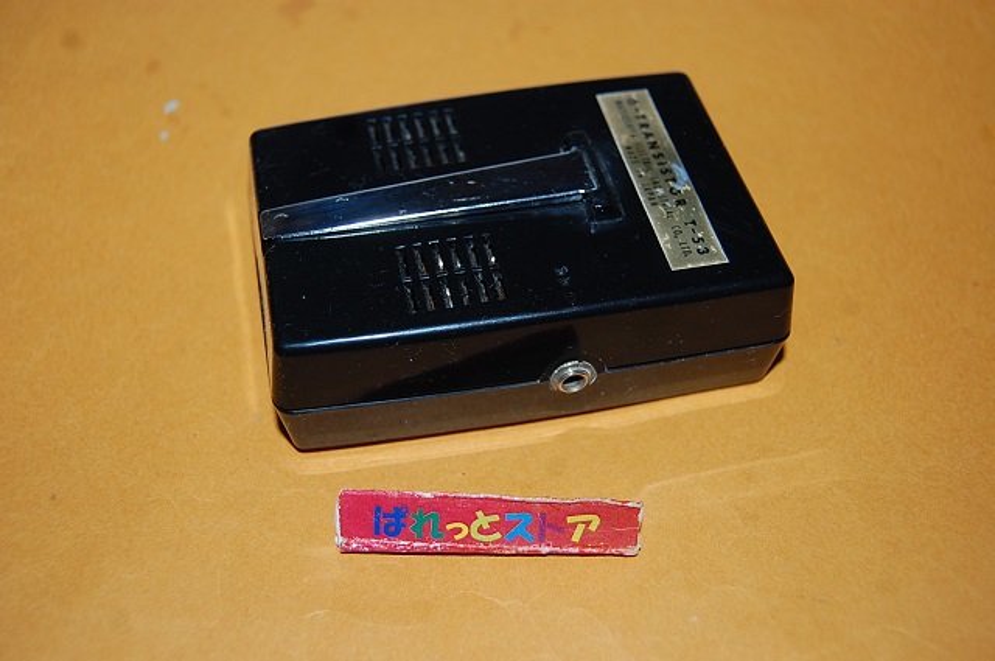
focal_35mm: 45
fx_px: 1242
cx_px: 498
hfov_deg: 43.7
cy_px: 330
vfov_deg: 29.8
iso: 320
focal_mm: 30
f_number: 4.2
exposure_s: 1/60
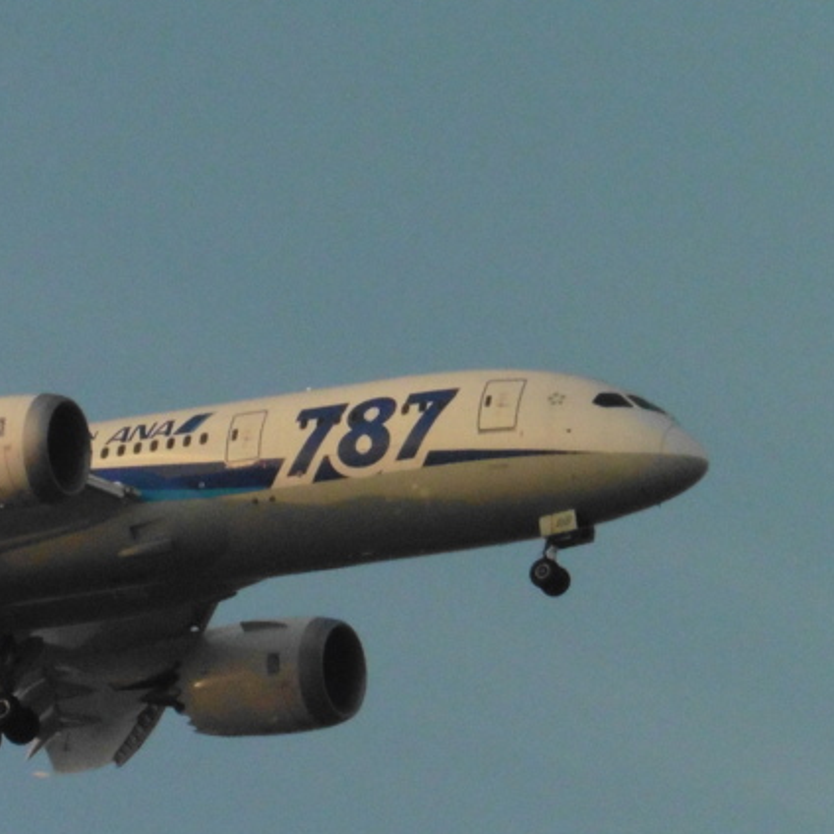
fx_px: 20362
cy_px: 443
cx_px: 39
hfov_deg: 2.3
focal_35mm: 747
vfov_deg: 2.3
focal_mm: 62.5
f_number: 6.3
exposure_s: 1/2000
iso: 800
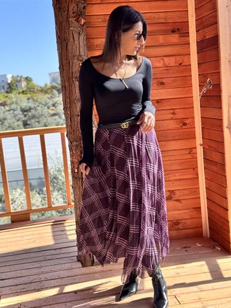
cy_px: 157
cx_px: 114
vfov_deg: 38.9
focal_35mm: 49
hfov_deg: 29.7
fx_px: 436
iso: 64
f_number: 1.78
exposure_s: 1/756
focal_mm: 6.76
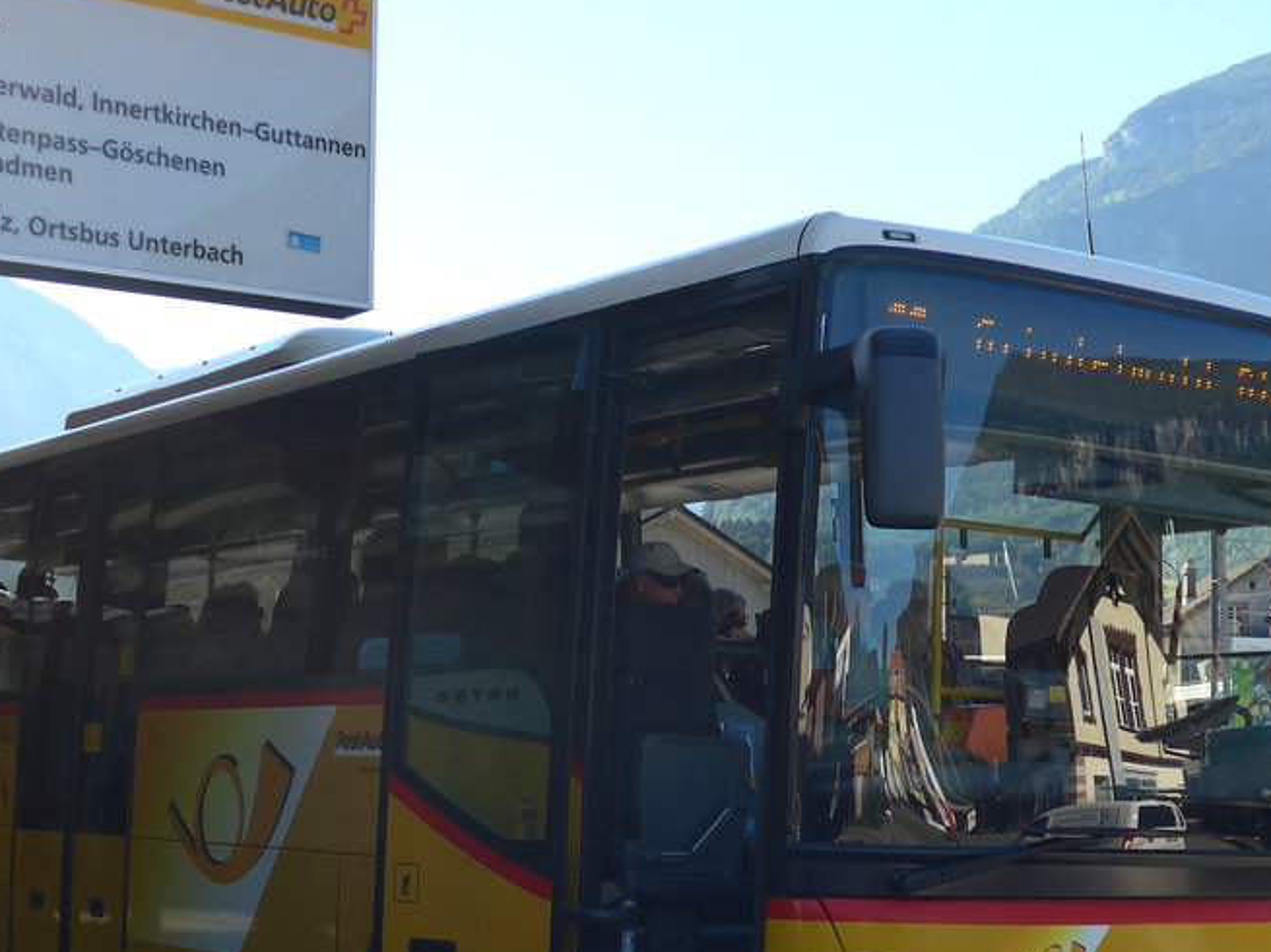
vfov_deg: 22.2
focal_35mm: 66
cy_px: 611
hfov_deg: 29.4
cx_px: 662
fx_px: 2423
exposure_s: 1/500
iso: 80
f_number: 2.8
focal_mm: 7.5
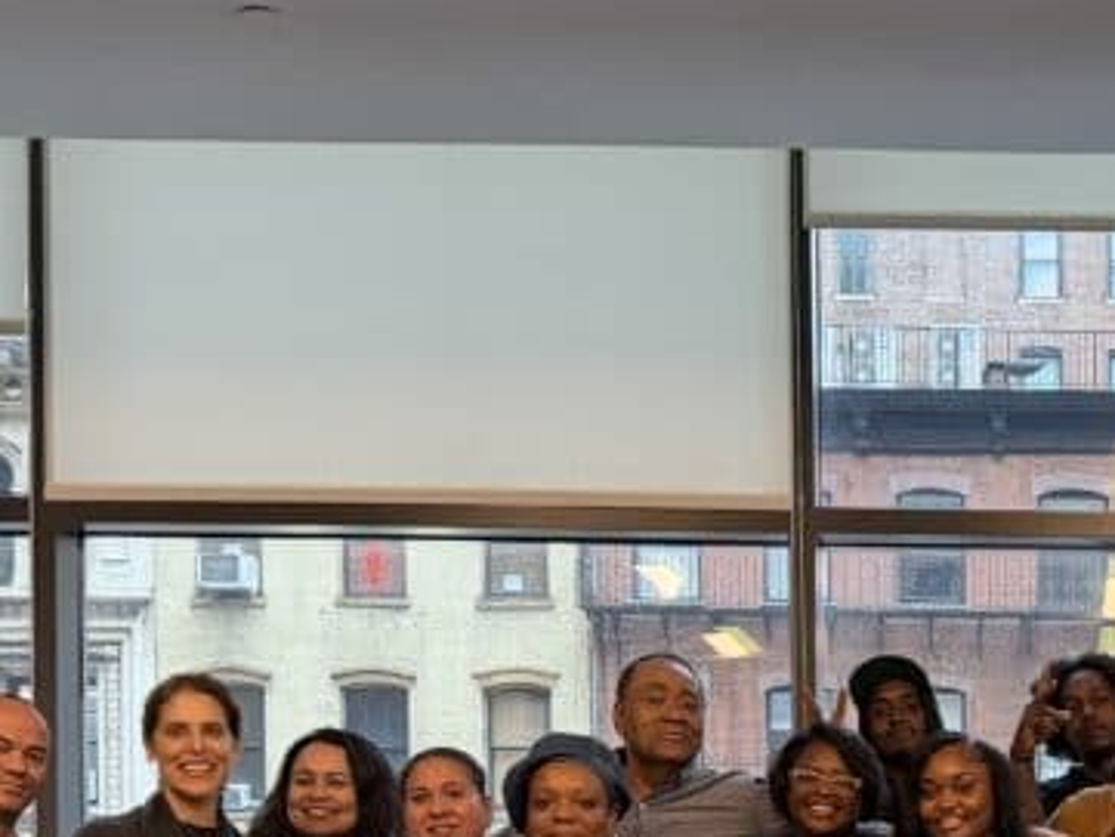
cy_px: 1001
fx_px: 2191
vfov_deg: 20.3
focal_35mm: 68
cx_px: 1134
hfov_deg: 26.9
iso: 250
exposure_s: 1/60
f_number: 1.78
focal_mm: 6.76
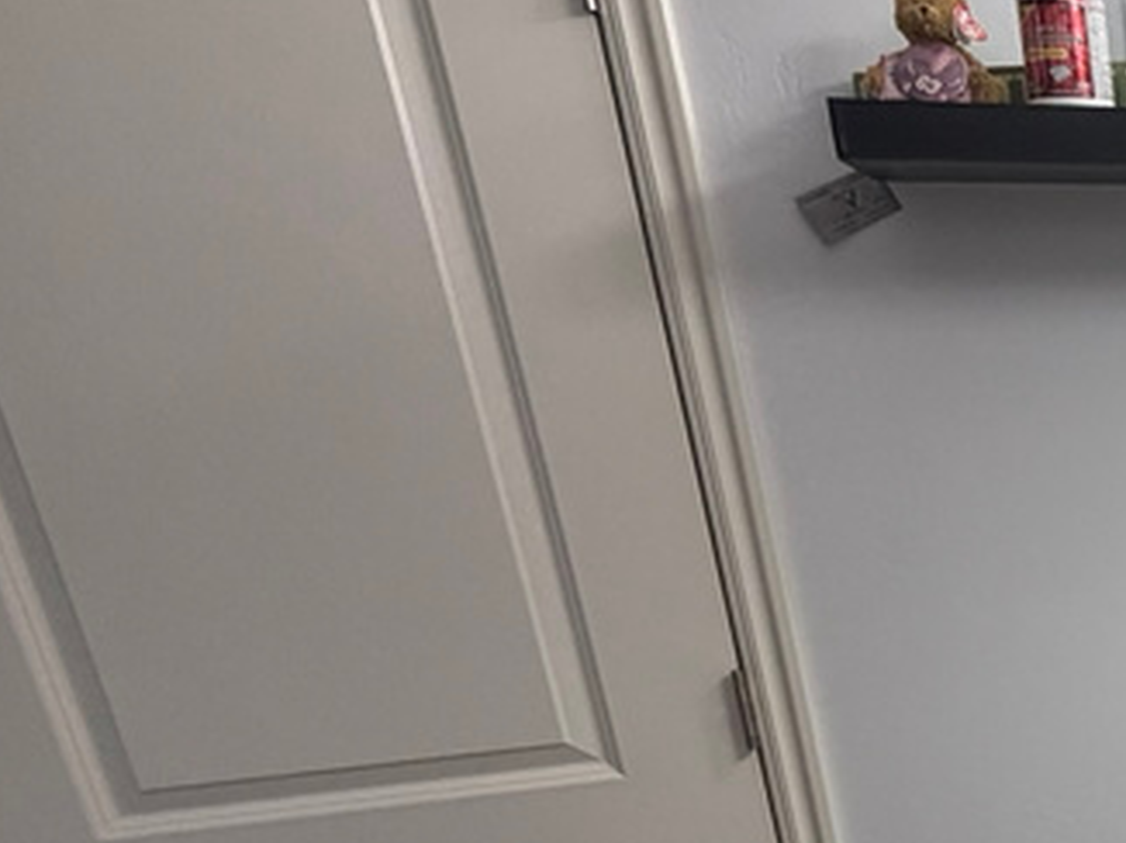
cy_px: 757
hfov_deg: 29.8
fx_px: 1430
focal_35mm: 44
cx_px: 1606
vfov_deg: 31.3
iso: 200
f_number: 2.2
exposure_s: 1/120
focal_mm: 2.22
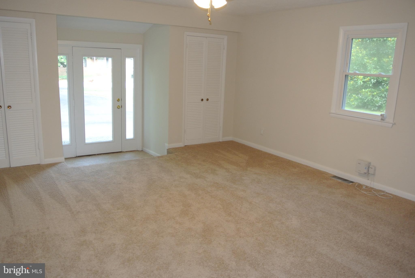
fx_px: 335
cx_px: 208
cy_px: 139
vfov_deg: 45.1
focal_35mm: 29
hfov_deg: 63.6
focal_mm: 11
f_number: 3.5
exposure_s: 1/60
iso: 400
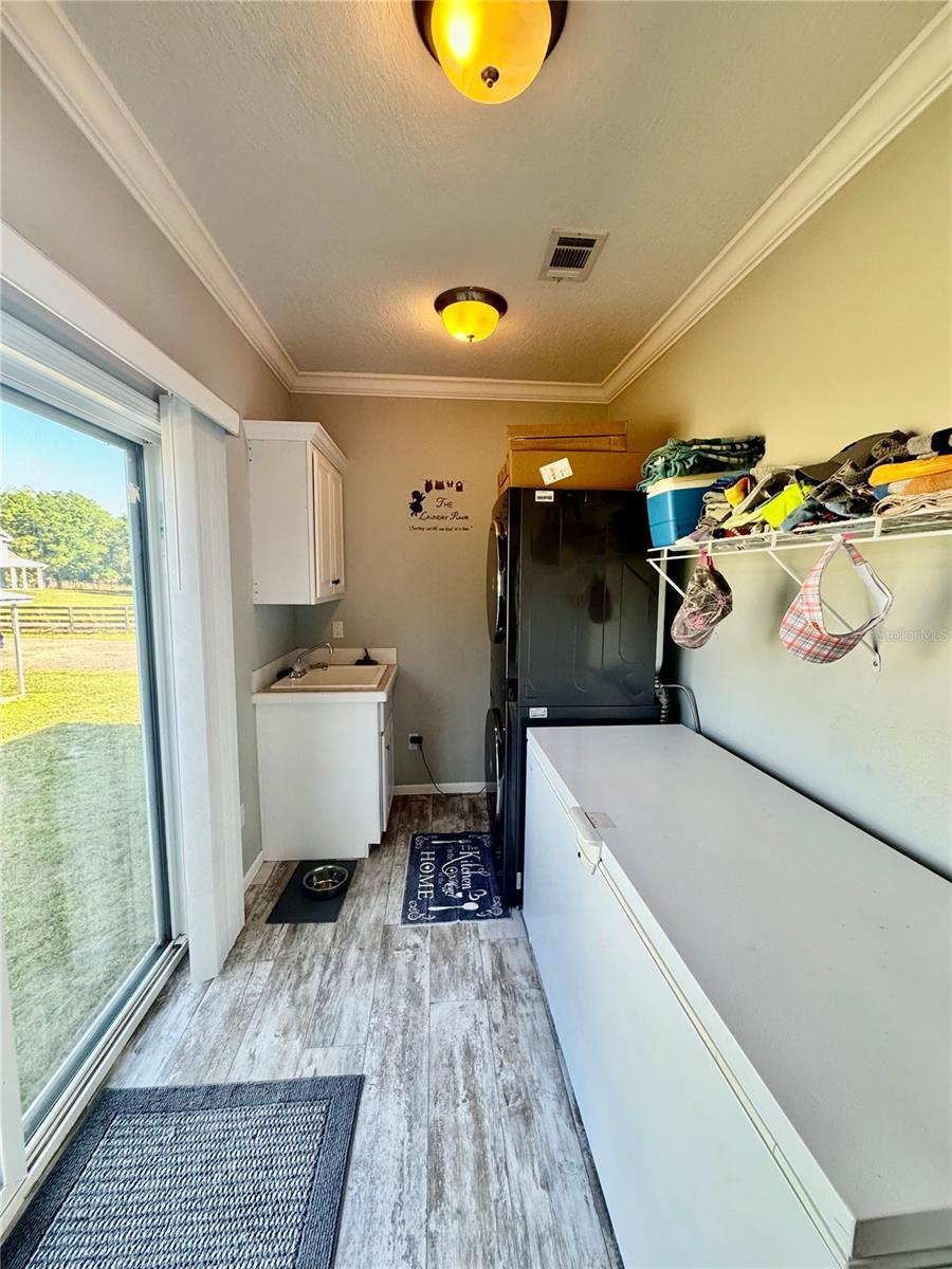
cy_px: 634
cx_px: 476
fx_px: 513
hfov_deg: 85.7
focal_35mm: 14
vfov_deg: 102.1
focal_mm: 2.22
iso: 250
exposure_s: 1/120
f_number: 2.2
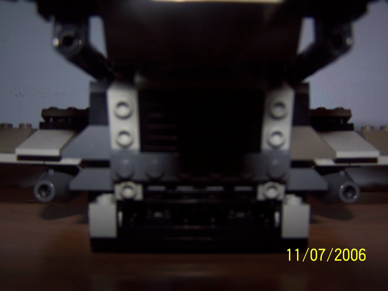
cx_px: 194
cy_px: 146
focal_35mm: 38
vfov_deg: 37.7
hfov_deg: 49.0
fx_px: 426
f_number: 2.8
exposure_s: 1/60
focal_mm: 6.3
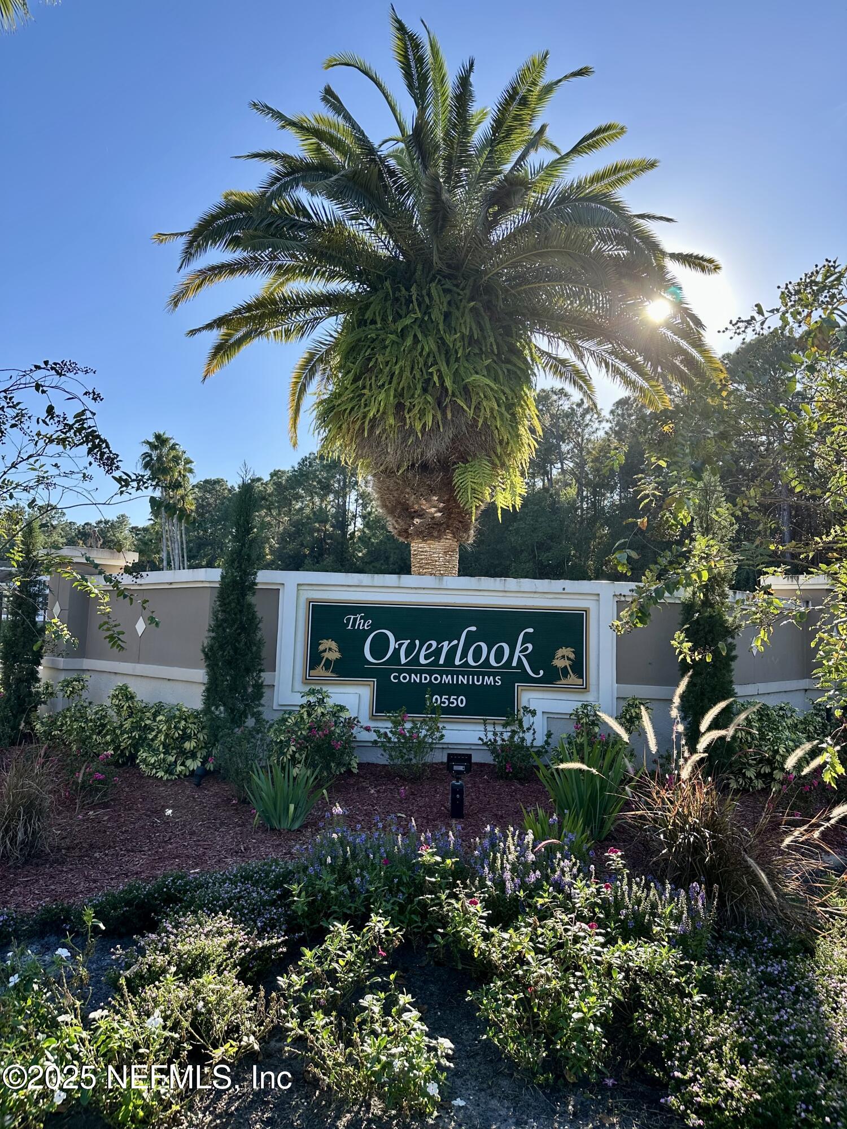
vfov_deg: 71.6
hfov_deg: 56.8
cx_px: 424
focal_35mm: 24
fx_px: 783
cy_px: 564
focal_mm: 6.86
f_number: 1.78
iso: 80
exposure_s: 1/1779
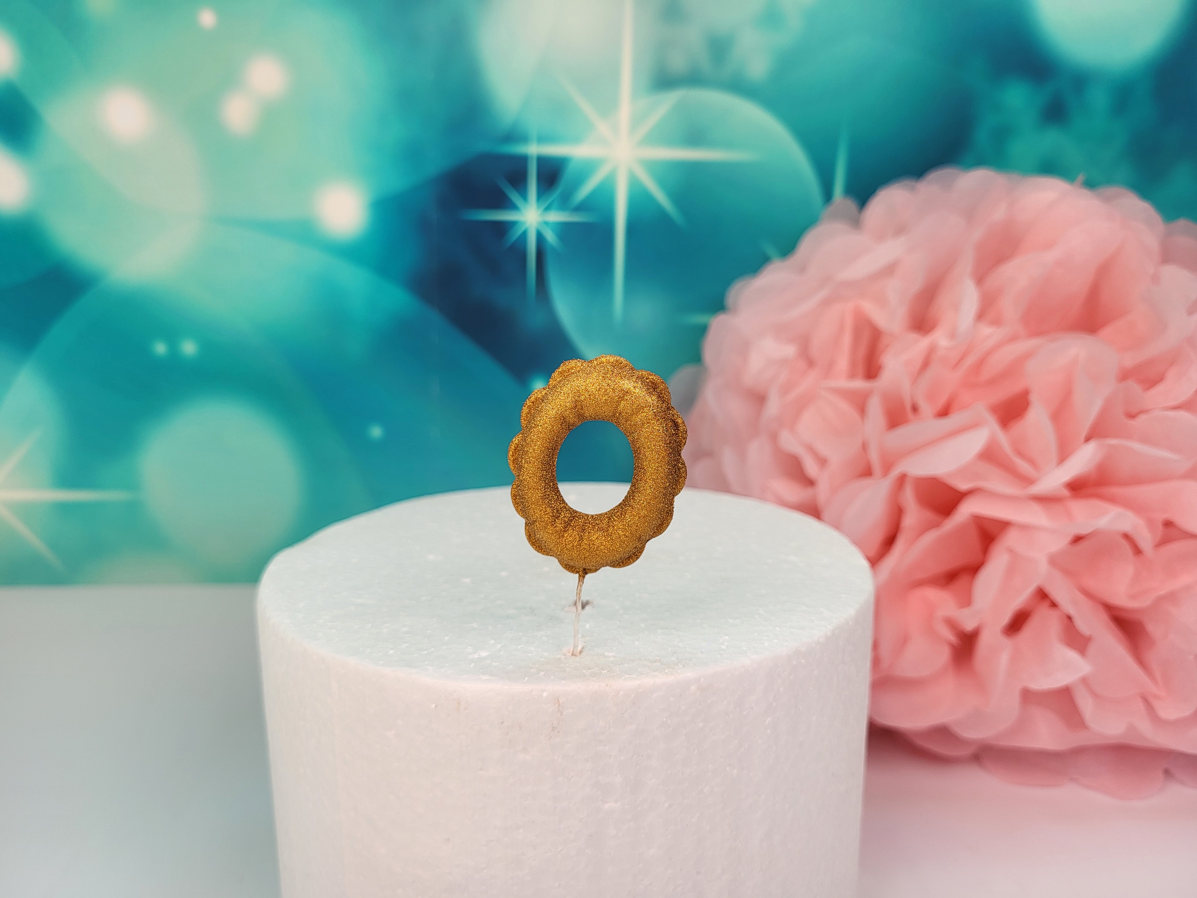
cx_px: 598
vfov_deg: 53.1
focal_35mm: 26
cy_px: 449
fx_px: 899
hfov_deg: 67.3
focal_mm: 5.4
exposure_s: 1/127
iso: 40
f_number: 1.8
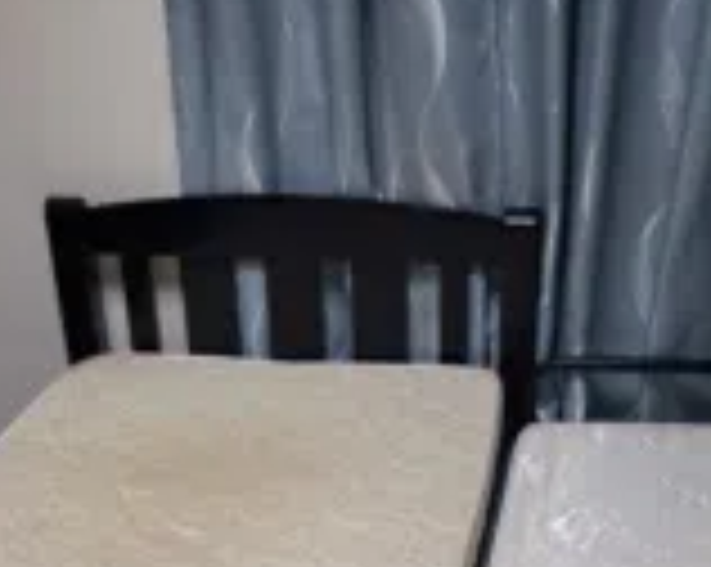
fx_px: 1198
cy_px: 778
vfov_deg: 23.0
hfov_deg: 33.0
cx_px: 396
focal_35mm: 57
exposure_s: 1/100
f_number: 1.8
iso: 250
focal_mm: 5.54
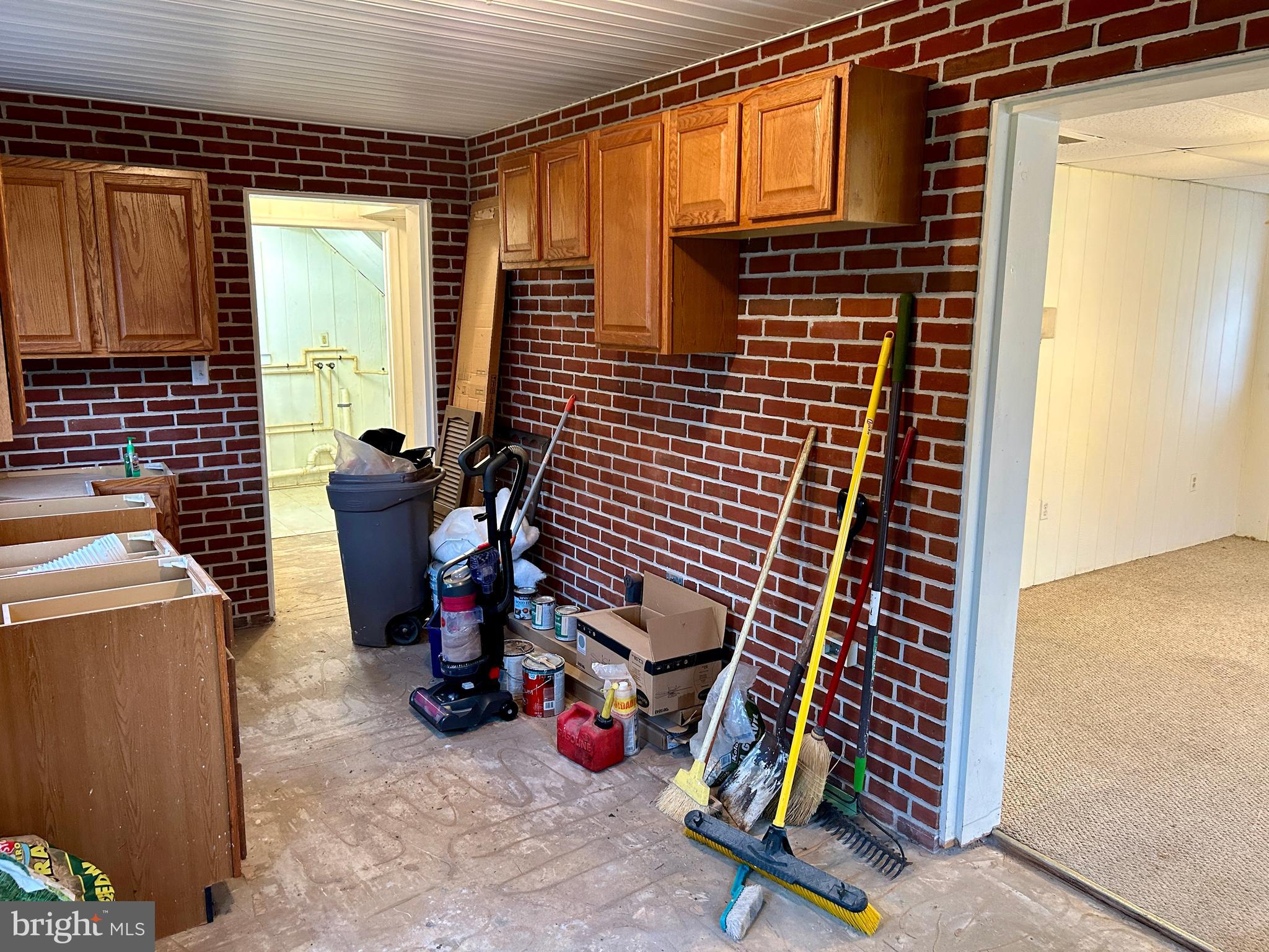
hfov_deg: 67.3
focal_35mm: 26
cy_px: 476
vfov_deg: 53.1
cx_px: 634
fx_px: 953
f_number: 1.5
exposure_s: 1/60
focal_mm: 5.7
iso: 250
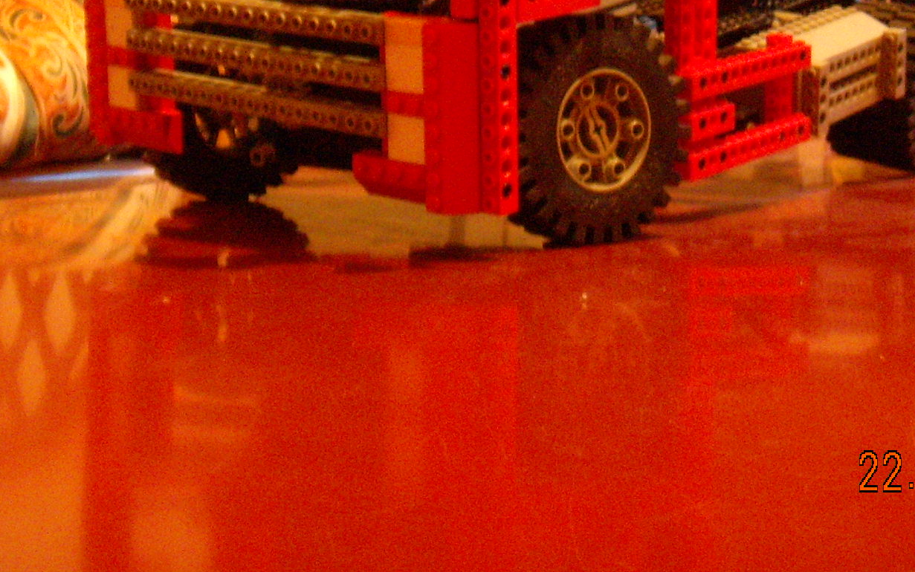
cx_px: 499
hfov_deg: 30.6
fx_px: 1671
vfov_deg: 19.0
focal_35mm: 67
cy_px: 20
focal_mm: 6.4
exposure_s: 1/1.21
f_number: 3.5
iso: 400
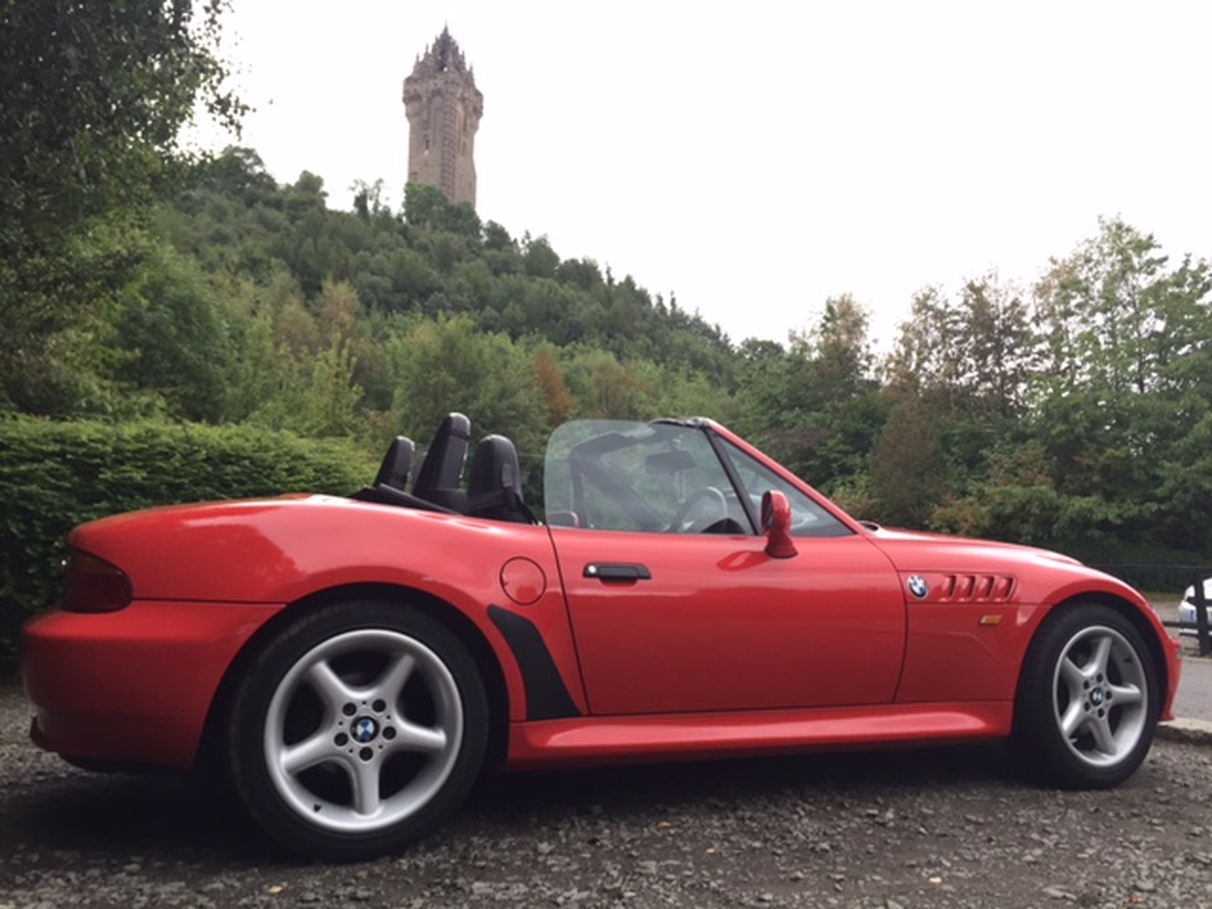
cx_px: 606
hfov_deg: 61.7
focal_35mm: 29
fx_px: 1015
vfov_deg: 48.2
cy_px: 454
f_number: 2.2
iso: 50
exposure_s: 1/100
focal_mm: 4.15
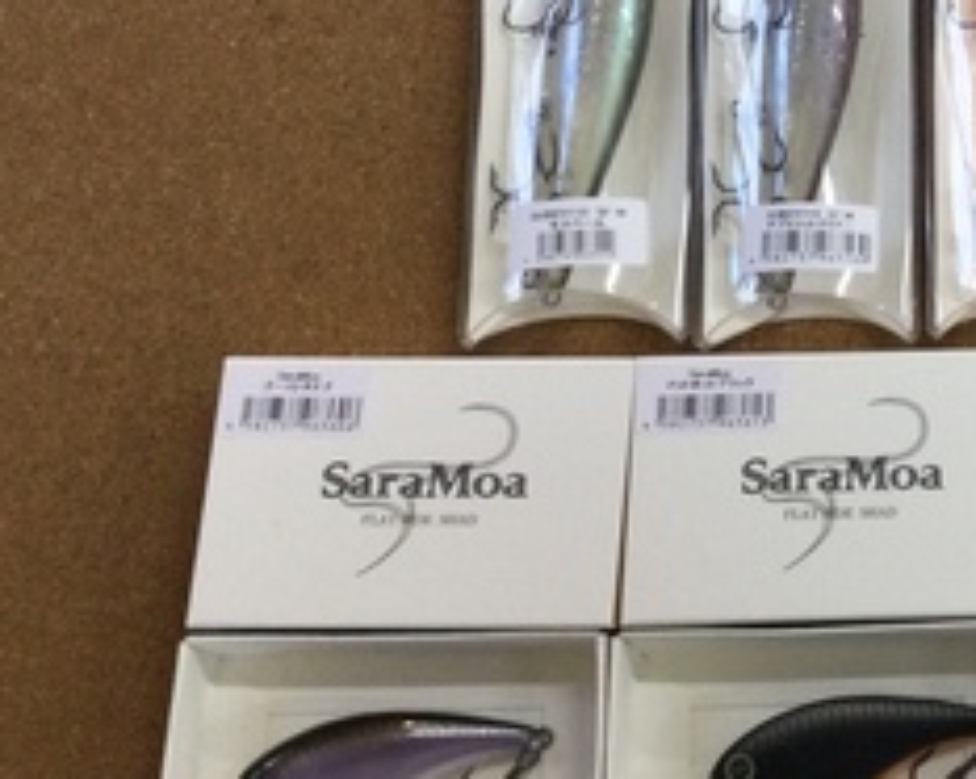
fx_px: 2251
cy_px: 17
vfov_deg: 19.1
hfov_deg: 23.0
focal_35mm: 78
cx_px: 1072
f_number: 2.4
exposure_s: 1/30
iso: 25
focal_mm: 3.3
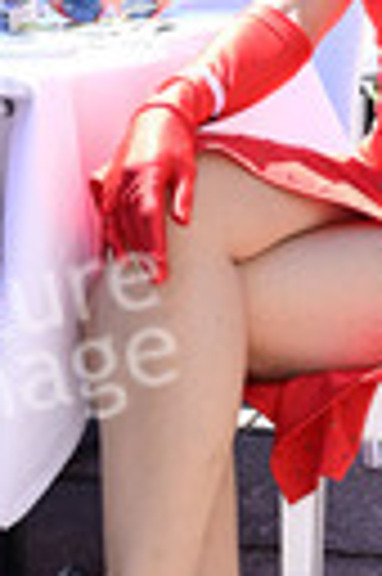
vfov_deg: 18.9
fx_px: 1716
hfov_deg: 12.5
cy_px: 135
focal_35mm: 108
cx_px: 436
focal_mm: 34.5
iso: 100
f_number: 4
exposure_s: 1/200
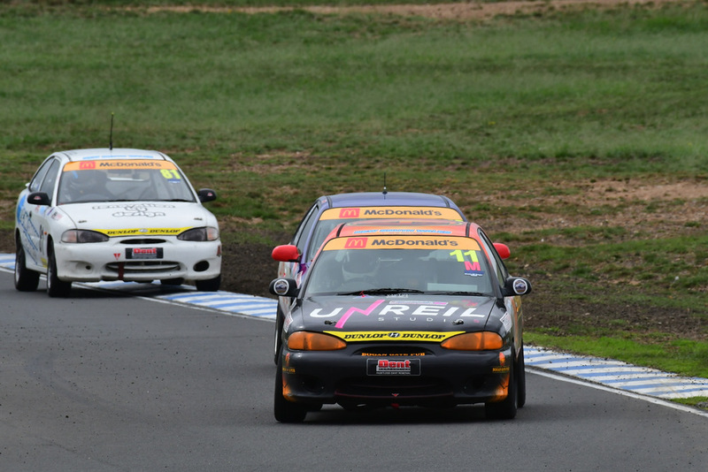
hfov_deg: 2.7
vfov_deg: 1.8
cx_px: 354
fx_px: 14755
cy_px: 236
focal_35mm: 750
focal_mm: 500
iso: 640
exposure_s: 1/640
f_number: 13
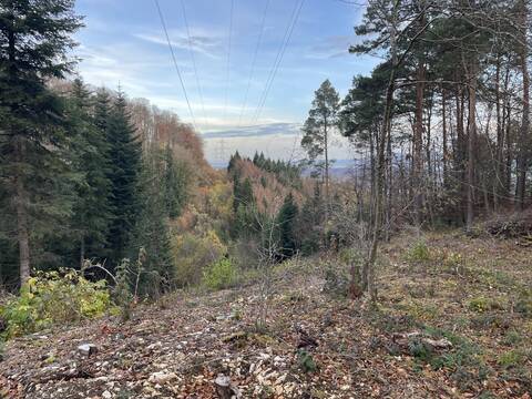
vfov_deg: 53.1
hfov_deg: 67.3
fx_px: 400
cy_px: 200
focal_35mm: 26
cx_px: 266
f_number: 1.6
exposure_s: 1/191
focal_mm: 4.2
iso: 32
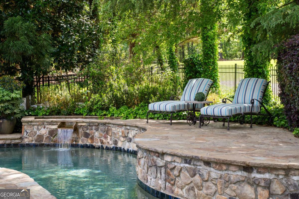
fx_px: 540
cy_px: 100
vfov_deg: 20.9
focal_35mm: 65
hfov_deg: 31.0
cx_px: 150
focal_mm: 65
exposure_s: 1/160
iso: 640
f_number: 8
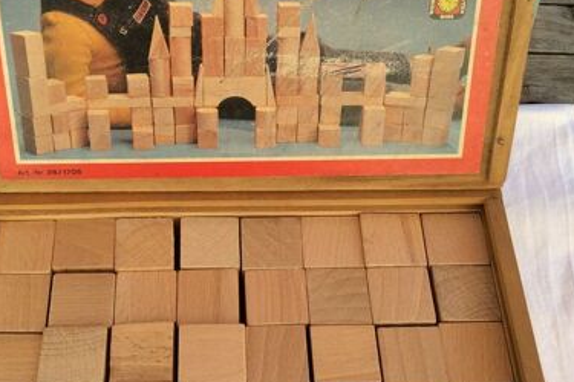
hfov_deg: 35.0
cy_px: 199
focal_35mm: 57
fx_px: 909
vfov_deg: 23.8
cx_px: 239
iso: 32
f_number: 2.4
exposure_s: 1/216
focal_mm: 3.3
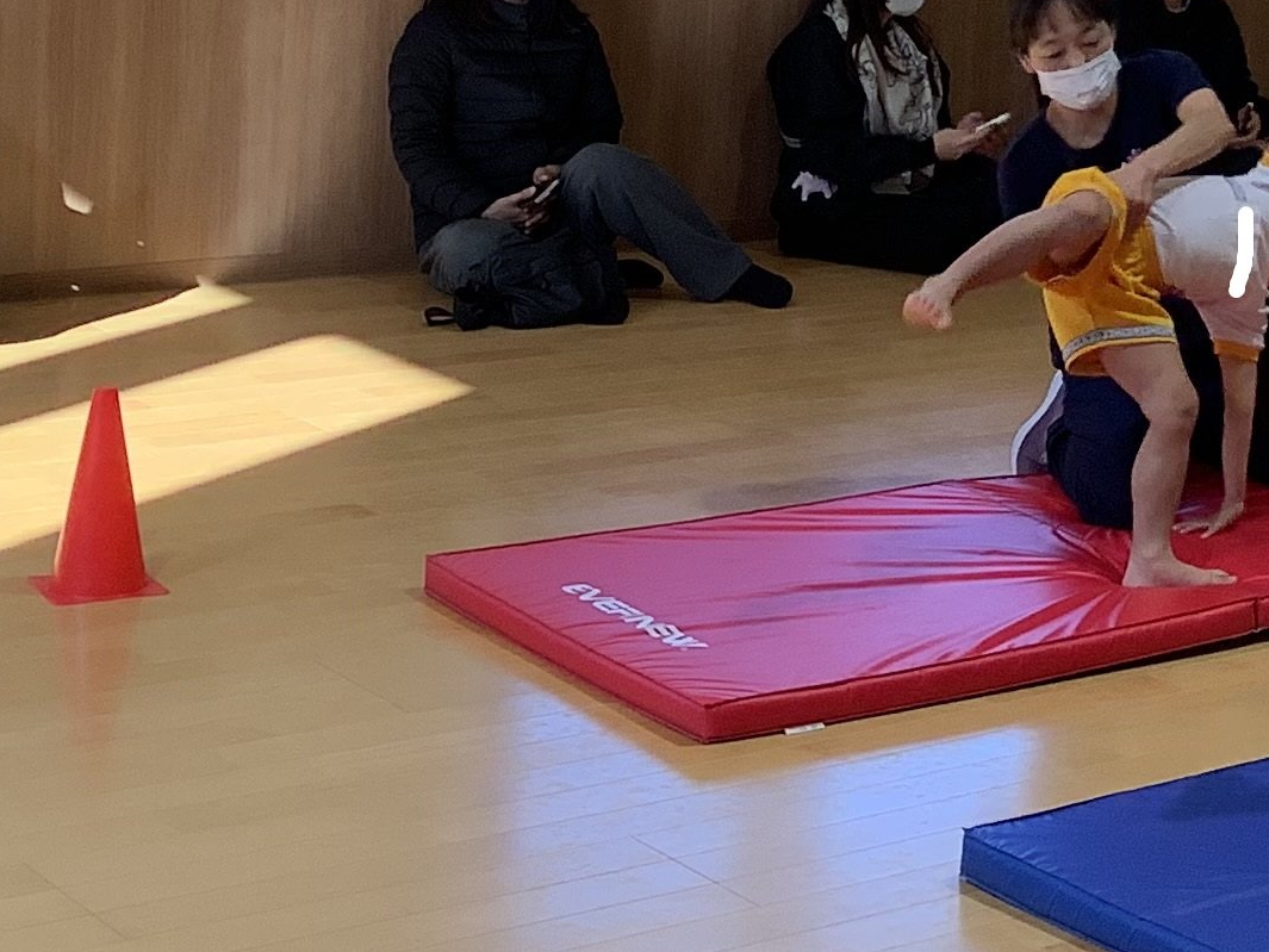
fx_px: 3483
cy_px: -118
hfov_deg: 18.9
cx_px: 1705
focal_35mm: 95
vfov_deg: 15.1
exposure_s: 1/120
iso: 64
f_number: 2.4
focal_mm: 3.3
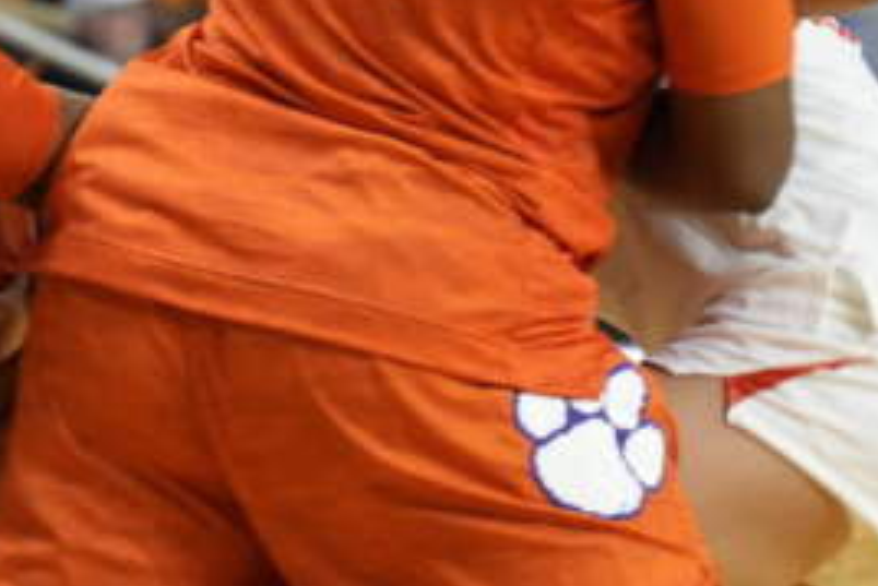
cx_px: -239
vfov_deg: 3.7
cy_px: 342
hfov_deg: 5.5
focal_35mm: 370
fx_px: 9028
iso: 1000
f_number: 4
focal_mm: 97
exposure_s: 1/160
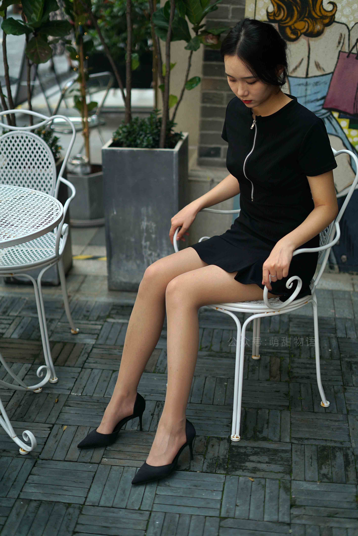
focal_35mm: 50
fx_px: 745
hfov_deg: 27.0
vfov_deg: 39.6
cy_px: 268
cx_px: 179
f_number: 2
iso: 200
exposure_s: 1/2500
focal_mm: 50
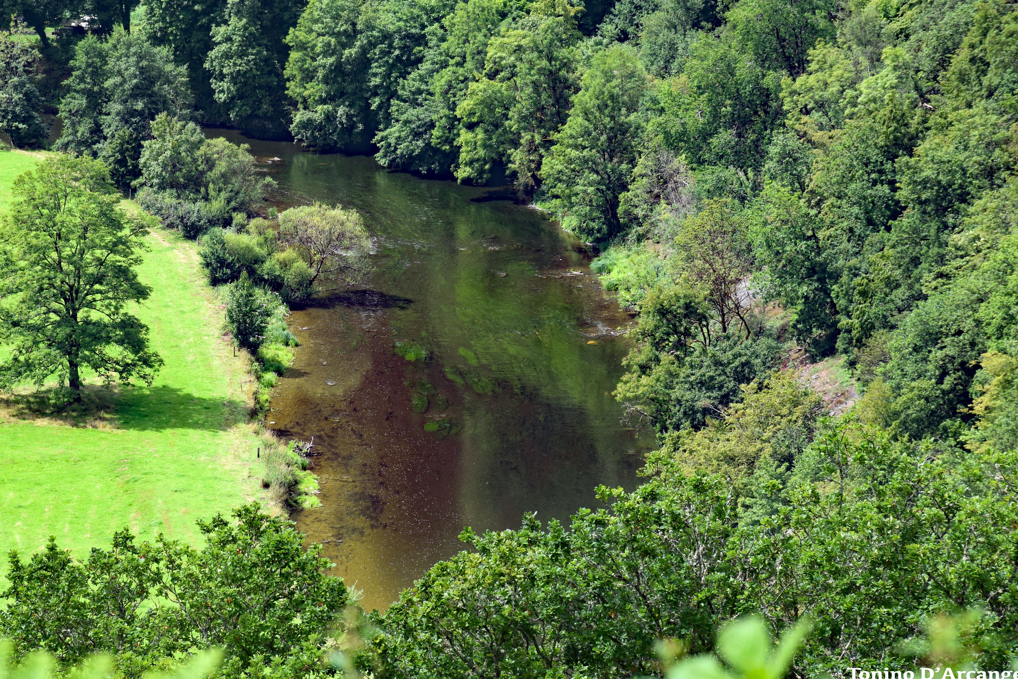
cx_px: 391
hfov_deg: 9.0
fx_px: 6447
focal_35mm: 228
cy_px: 290
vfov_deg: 6.0
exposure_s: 1/400
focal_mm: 116
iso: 400
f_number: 11
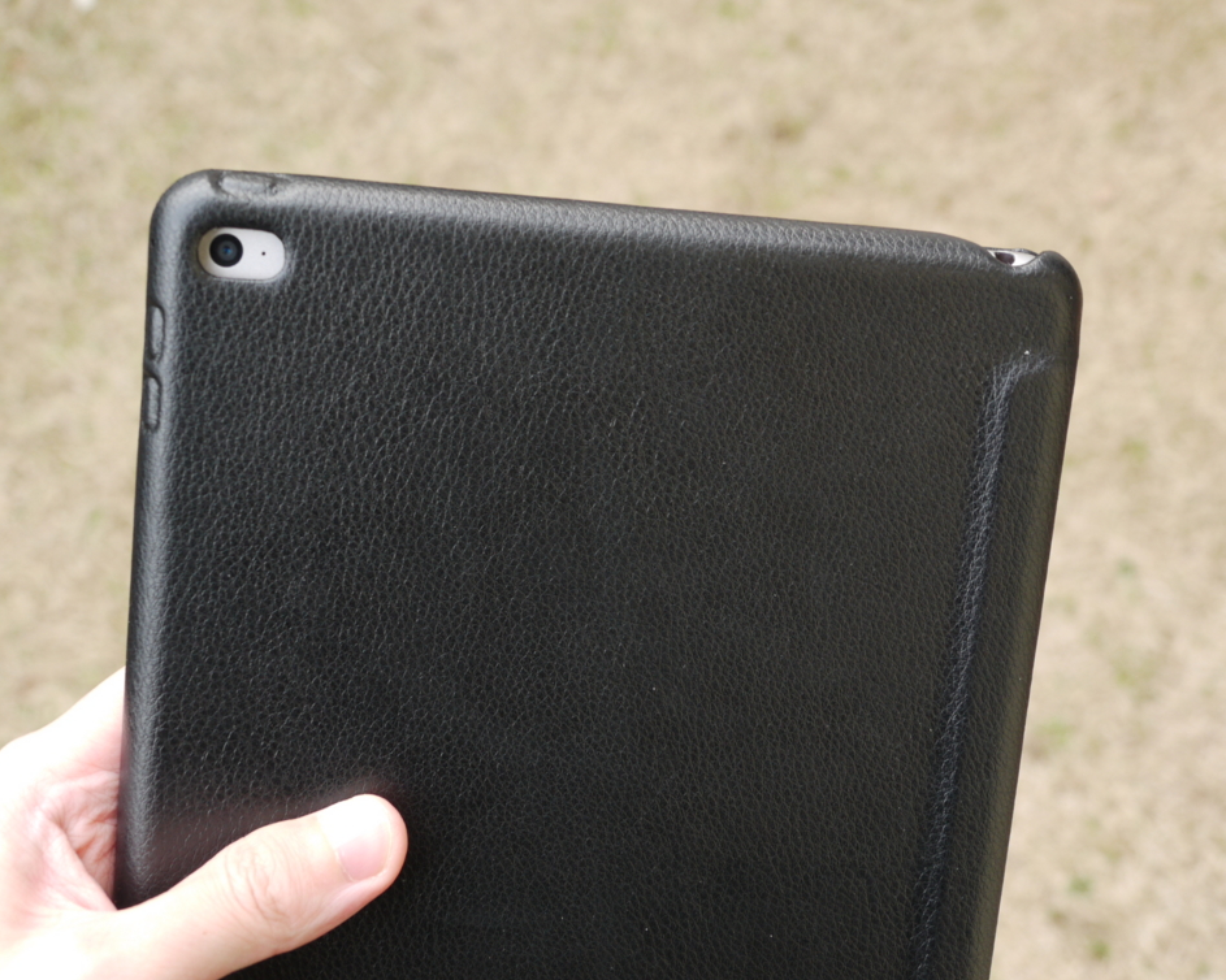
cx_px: 612
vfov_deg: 28.6
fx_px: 1923
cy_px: 493
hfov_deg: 35.4
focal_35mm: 53
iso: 200
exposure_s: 1/30
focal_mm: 25
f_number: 5.6
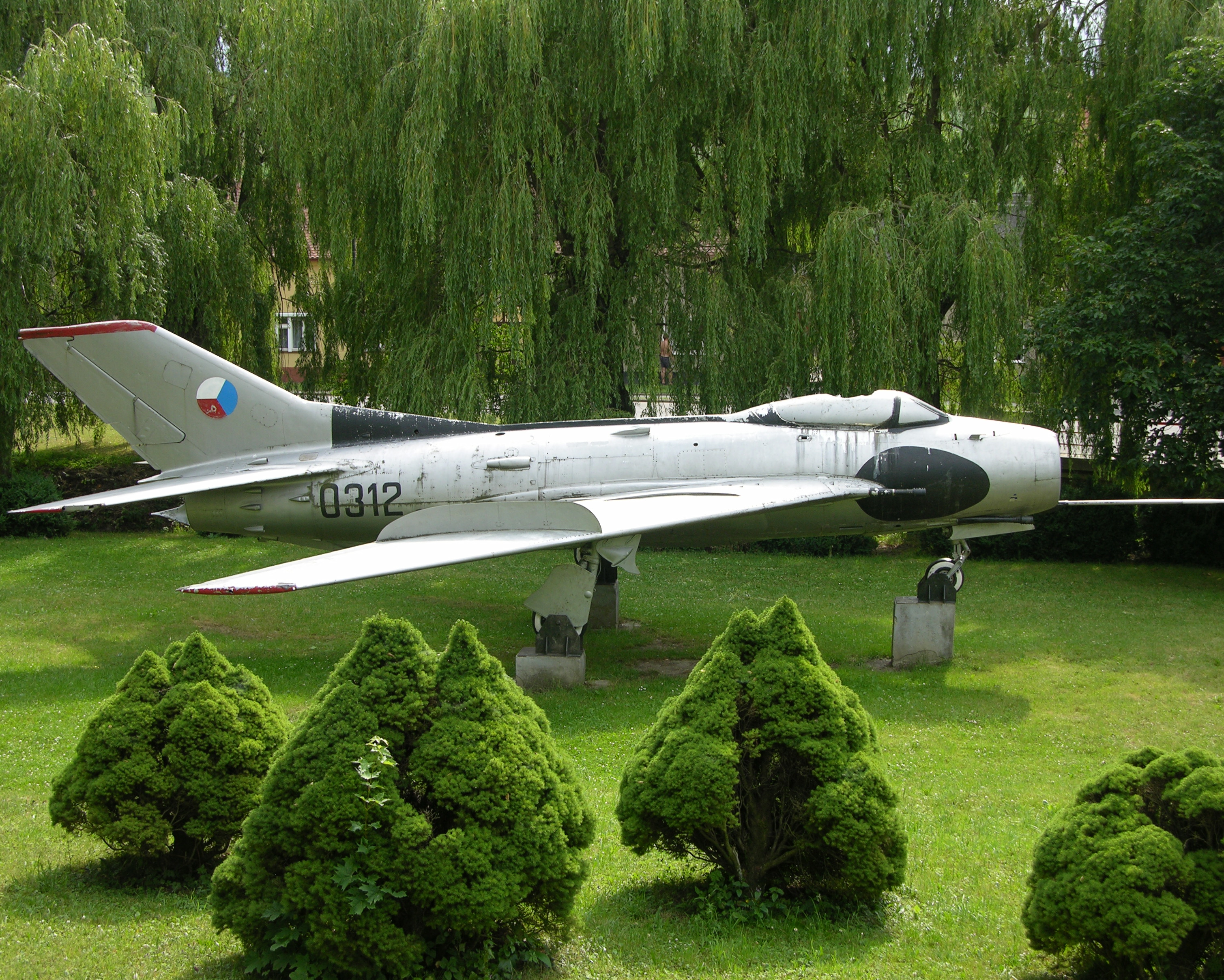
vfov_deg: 26.7
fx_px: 2065
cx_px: 594
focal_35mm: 57
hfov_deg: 33.0
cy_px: 495
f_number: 3.9
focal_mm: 13.7
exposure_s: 1/130
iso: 50
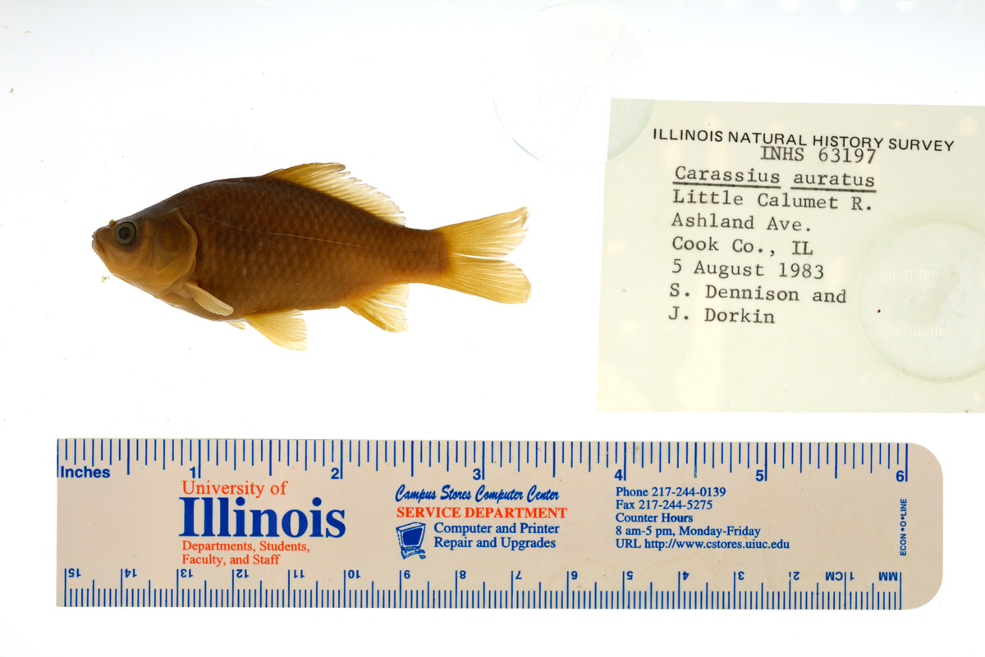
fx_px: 1642
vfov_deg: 22.6
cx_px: 492
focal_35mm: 60
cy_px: 328
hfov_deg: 33.4
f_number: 10
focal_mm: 60
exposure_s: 1/250
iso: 100
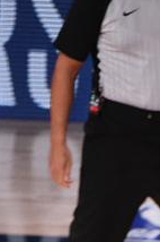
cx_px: 237
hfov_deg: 0.8
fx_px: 11215
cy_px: 504
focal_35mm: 1677
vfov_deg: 1.2
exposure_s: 1/1600
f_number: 4
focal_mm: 350
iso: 6400
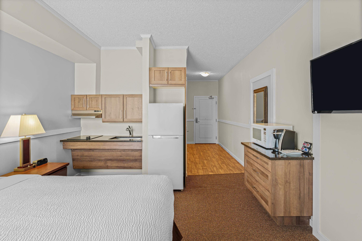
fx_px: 169
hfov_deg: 94.0
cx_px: 181
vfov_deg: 71.1
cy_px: 120
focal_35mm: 17
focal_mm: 16.8
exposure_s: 1/1.25
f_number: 6.3
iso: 500
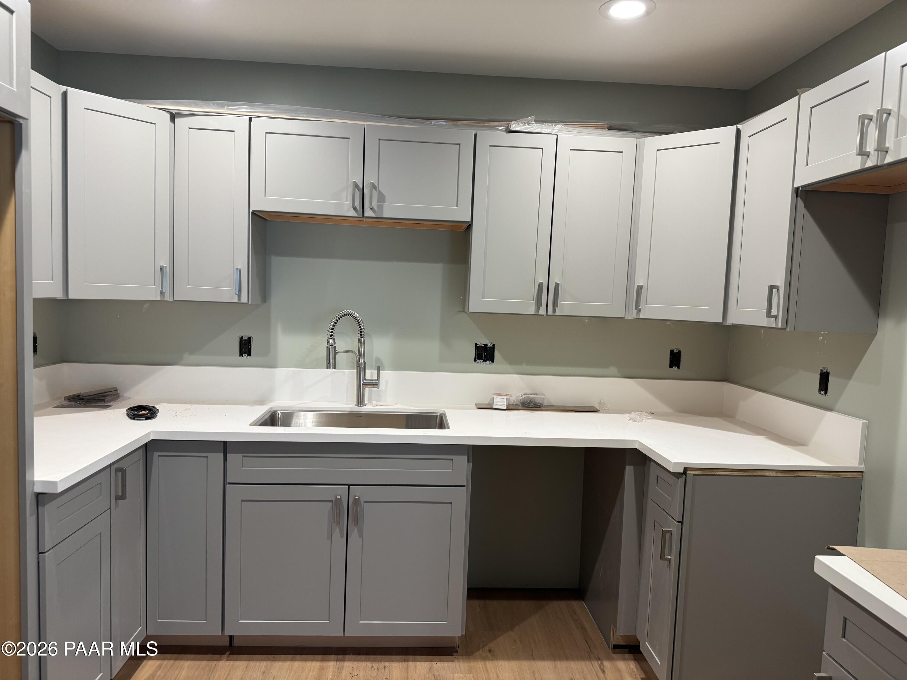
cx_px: 454
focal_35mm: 24
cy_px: 340
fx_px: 629
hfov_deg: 71.6
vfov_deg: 56.8
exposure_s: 1/60
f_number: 1.78
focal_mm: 6.76
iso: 160
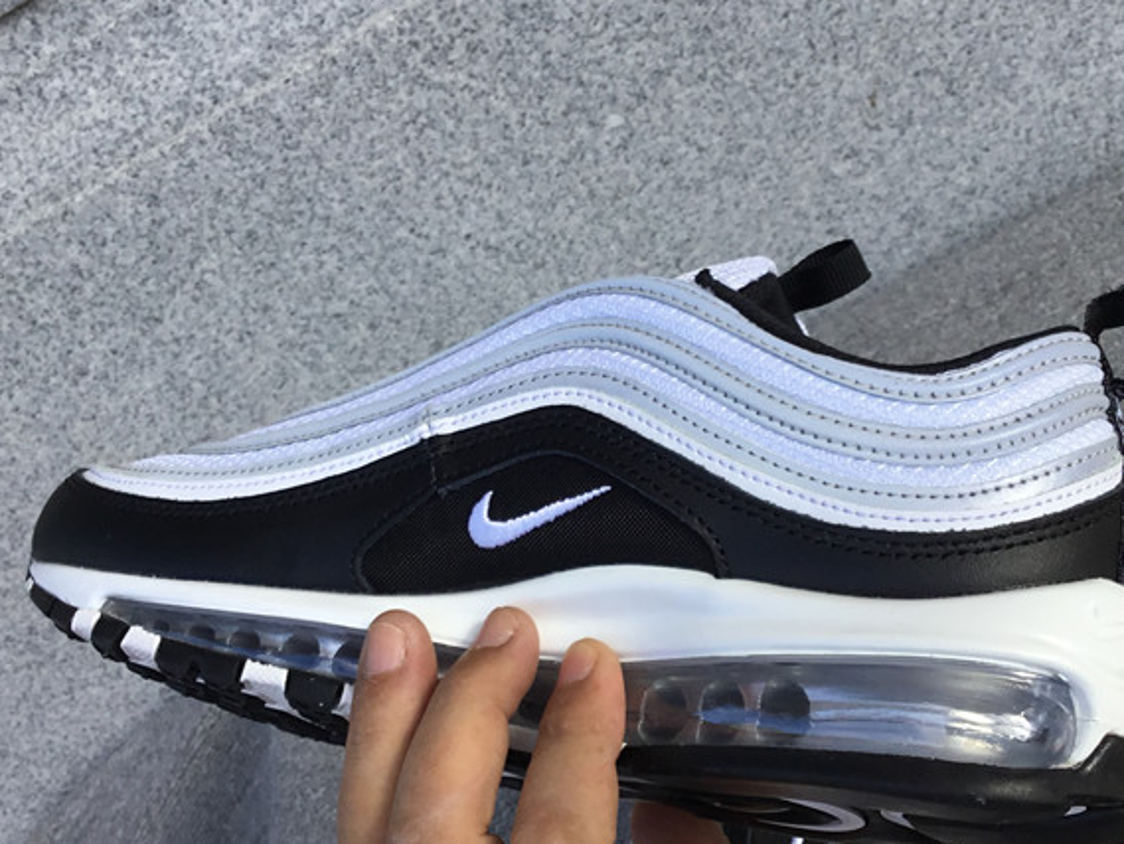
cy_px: 430
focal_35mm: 49
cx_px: 591
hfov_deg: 38.9
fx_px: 1591
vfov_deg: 29.7
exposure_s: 1/401
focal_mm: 3.3
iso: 25
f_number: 2.4
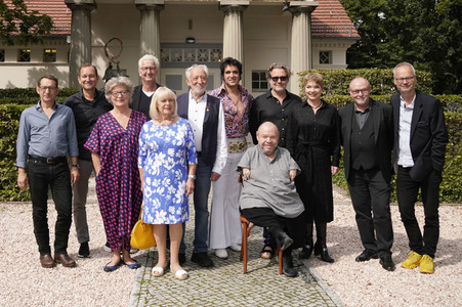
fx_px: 398
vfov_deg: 42.3
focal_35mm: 31
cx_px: 231
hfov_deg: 60.3
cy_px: 154
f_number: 5.6
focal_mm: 31
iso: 2500
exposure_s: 1/8000
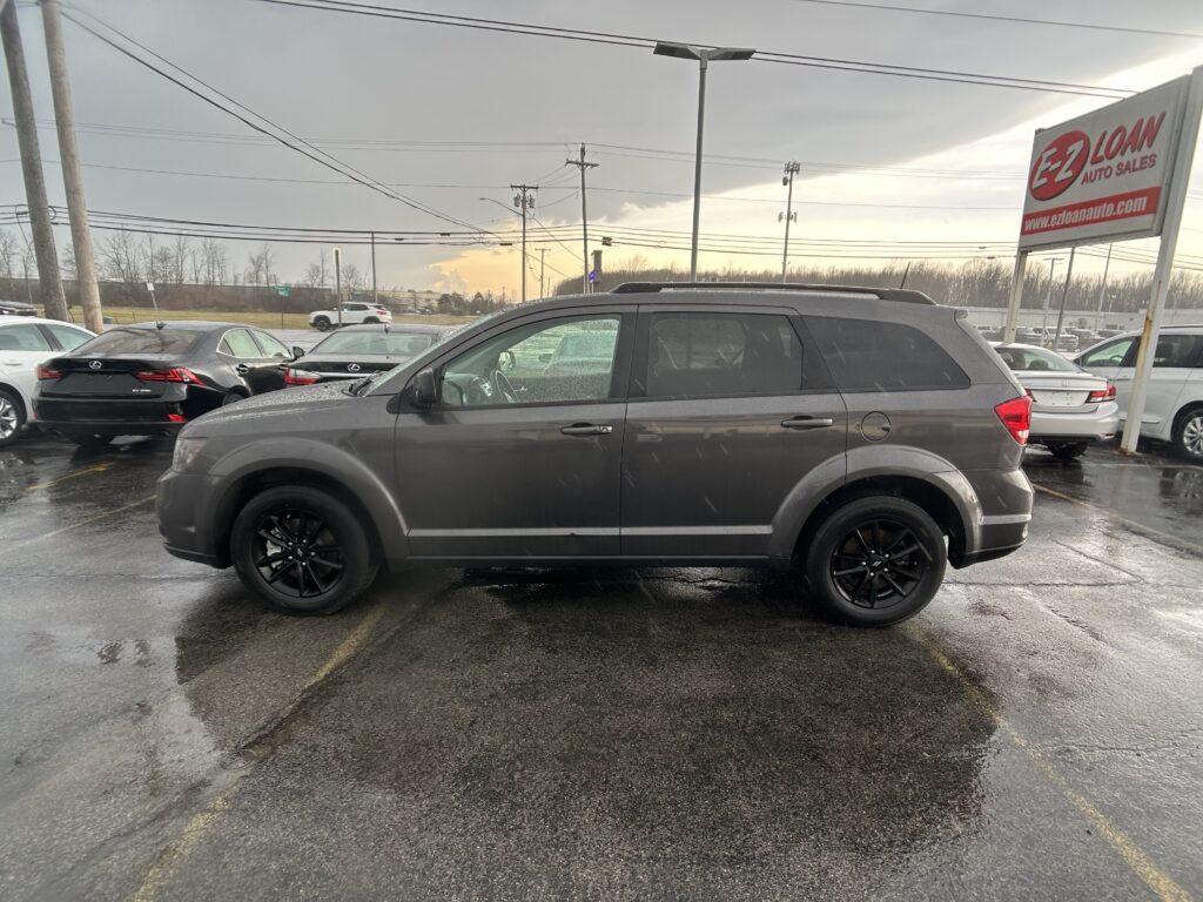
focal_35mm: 26
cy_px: 451
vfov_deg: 53.1
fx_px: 904
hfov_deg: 67.3
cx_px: 602
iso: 50
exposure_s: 1/333
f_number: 1.5
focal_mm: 5.7
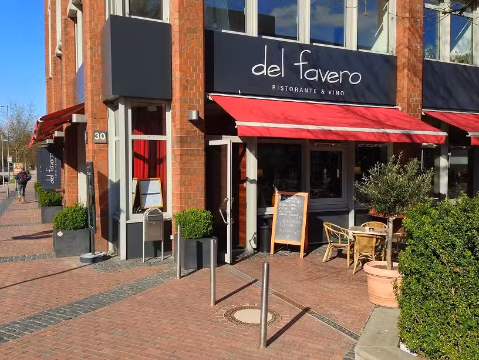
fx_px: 457
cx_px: 240
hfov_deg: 55.4
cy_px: 180
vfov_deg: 42.9
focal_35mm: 33
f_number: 2.4
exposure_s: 1/1085
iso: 50
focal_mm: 4.13
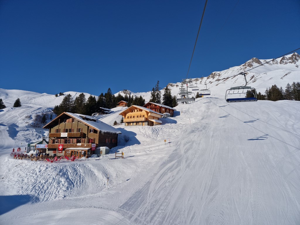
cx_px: 150
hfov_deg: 73.9
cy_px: 112
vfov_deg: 58.9
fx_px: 199
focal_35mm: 23
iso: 50
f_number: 1.8
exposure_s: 1/4032
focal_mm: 5.4
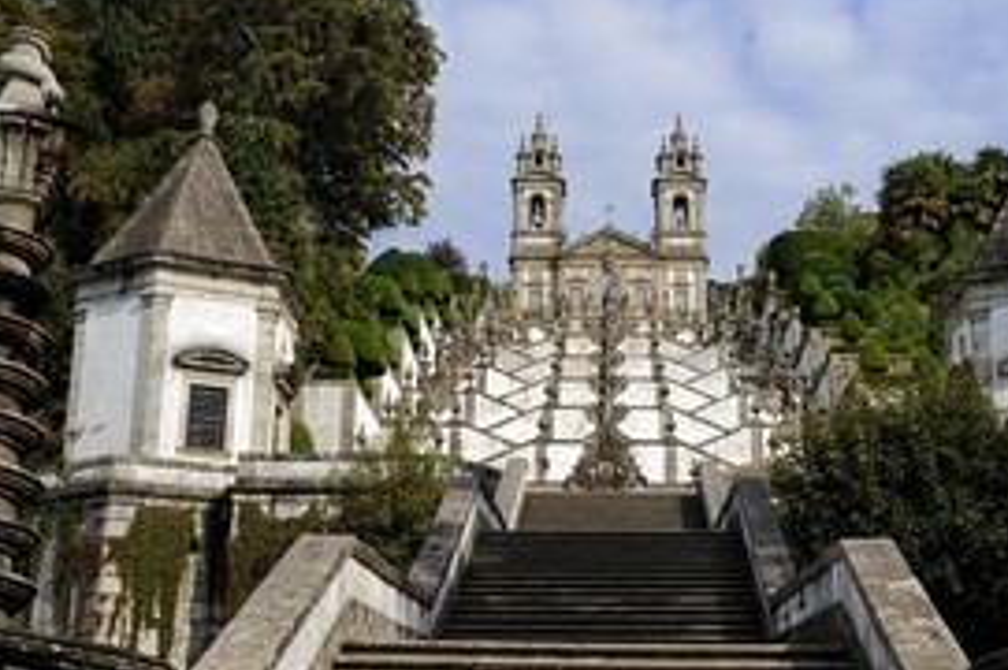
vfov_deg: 22.9
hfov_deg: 33.9
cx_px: 601
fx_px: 1650
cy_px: 365
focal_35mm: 59
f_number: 13
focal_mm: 38
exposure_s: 1/200
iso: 200
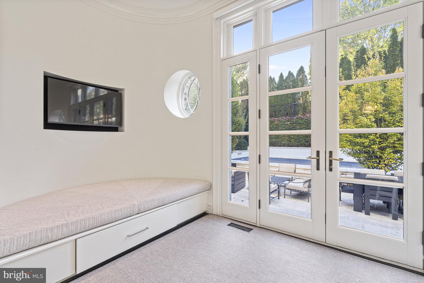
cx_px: 212
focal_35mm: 16
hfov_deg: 96.7
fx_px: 188
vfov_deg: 73.7
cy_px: 142
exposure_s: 1/3
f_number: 8
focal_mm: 16
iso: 500
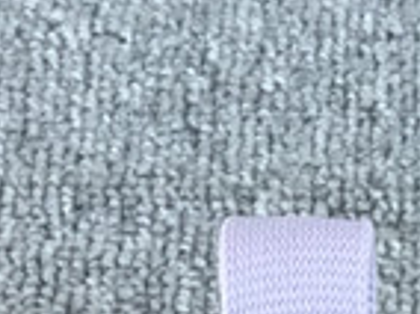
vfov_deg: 7.0
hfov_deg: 9.7
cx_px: 665
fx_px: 2386
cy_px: 828
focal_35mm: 197
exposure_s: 1/118
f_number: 2.4
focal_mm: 3.3
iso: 25
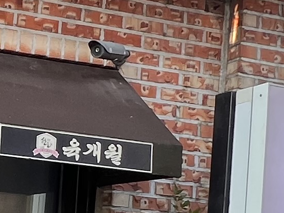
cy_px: 209
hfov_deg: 19.2
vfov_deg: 15.3
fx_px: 779
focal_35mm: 95
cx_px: -78
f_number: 1.8
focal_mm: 1.57
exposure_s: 1/149
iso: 32
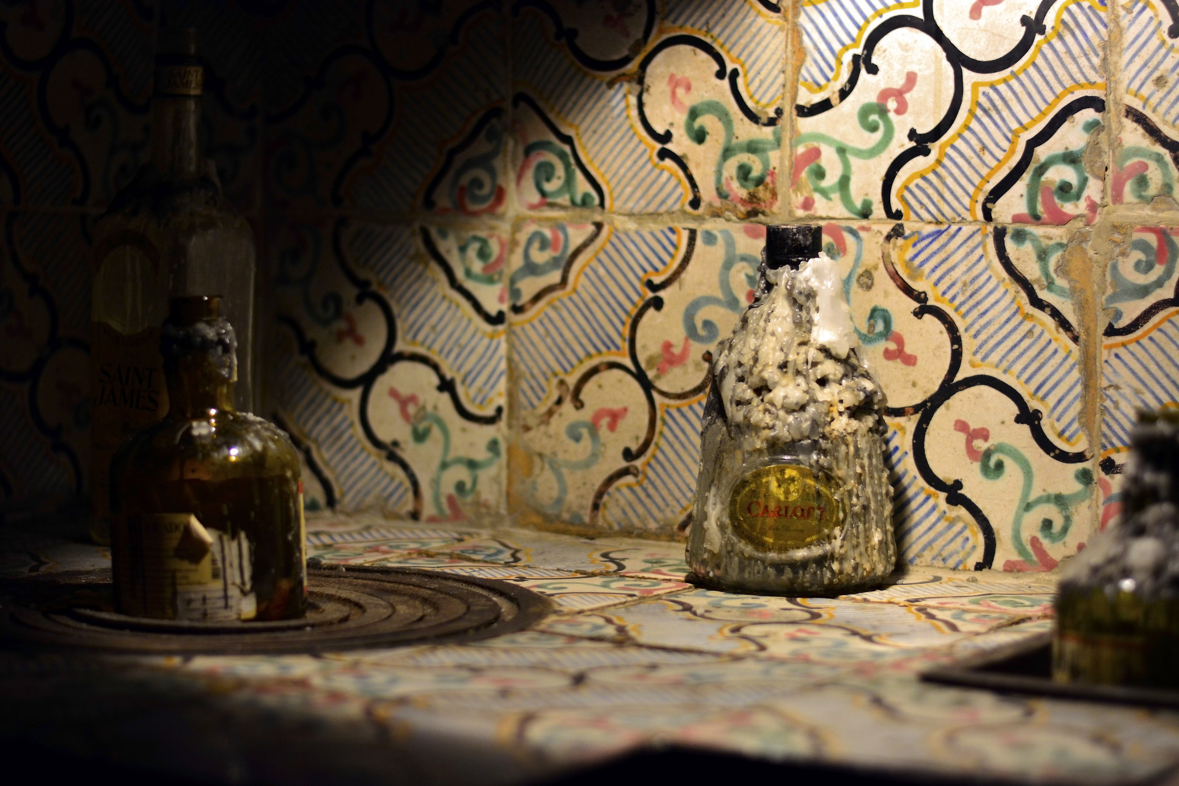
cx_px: 590
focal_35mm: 75
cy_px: 393
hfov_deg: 27.0
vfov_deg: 18.2
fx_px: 2456
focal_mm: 50
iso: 800
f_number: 1.8
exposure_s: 1/80
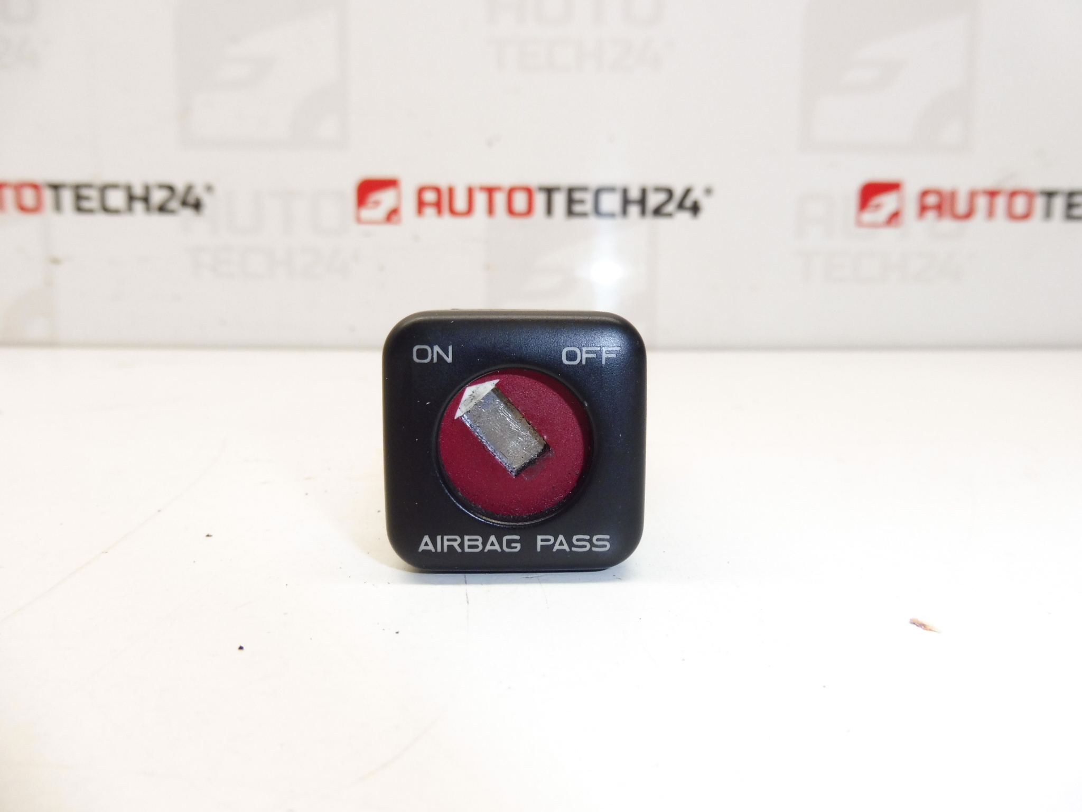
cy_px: 406
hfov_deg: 69.4
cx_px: 541
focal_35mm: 25
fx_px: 781
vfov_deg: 54.9
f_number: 3.5
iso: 200
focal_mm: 4.4
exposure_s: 1/60
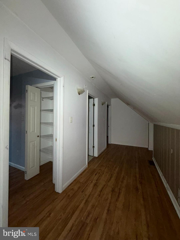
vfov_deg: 102.1
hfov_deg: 85.7
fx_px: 97
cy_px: 120
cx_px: 90
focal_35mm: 14
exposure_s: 1/60
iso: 160
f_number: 2.2
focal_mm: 2.22
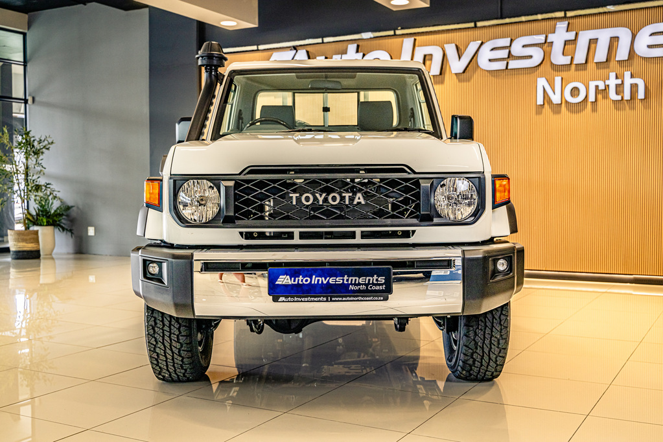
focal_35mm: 41
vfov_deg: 32.6
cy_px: 221
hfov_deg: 47.4
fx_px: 755
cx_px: 332
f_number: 4.5
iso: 400
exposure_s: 1/125
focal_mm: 41
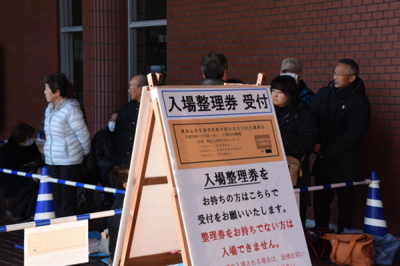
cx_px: 200
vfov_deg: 18.9
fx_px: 799
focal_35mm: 72
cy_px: 133
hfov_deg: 28.1
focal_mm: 48
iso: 400
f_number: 8
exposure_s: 1/250
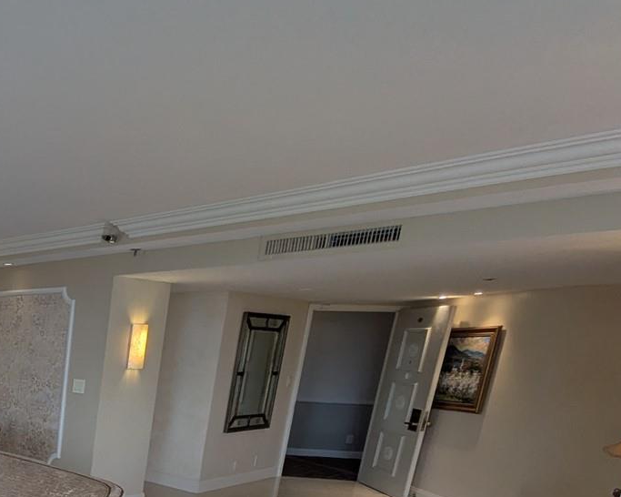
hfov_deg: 41.2
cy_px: 481
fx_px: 588
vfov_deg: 40.8
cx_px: -100
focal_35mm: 32
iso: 51
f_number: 2.2
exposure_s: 1/193
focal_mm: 1.83
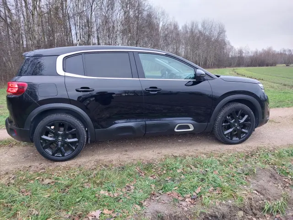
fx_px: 254
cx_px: 146
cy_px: 110
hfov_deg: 60.0
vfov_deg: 46.8
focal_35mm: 30
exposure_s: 1/50
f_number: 1.8
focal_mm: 4.6
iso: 40
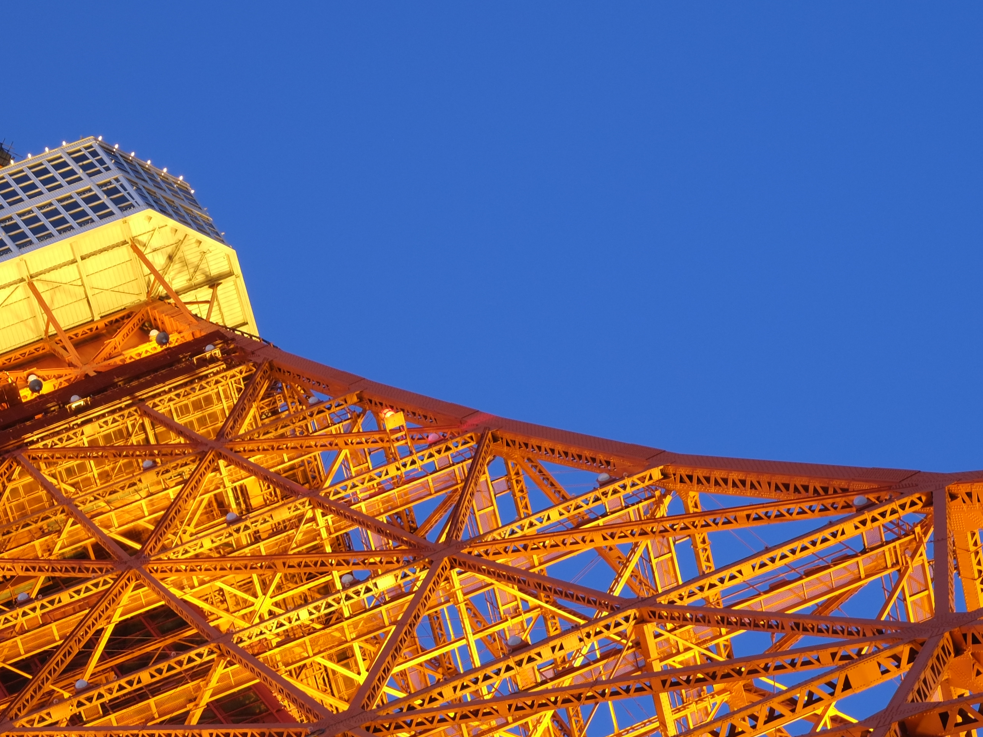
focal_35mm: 97
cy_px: 458
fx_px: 2755
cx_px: 187
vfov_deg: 15.2
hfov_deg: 20.0
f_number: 11
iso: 400
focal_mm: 35
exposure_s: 1/1.9
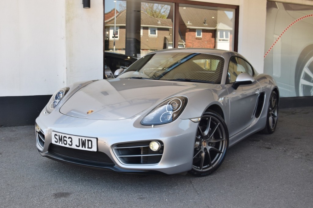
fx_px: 365
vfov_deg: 31.8
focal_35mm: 42
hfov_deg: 46.4
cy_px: 104
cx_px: 156
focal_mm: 28
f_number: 7.1
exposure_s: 1/200
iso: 400
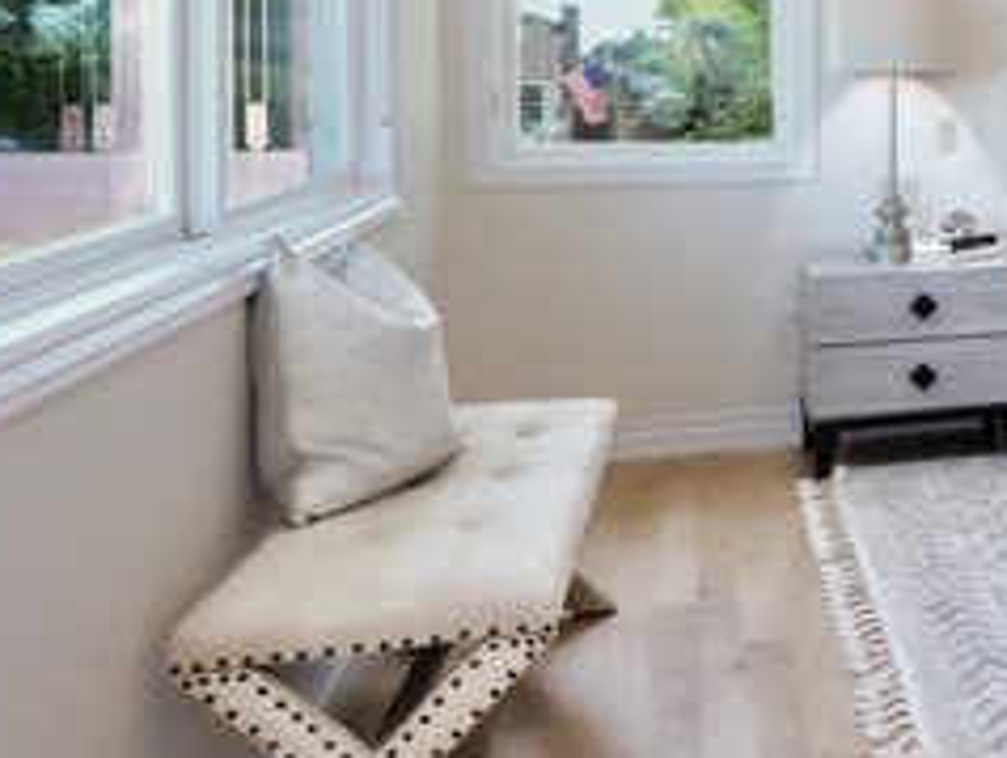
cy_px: 161
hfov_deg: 33.7
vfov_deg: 32.8
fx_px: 1252
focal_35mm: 43
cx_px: 1261
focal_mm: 8
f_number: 8
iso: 2000
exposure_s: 1/250
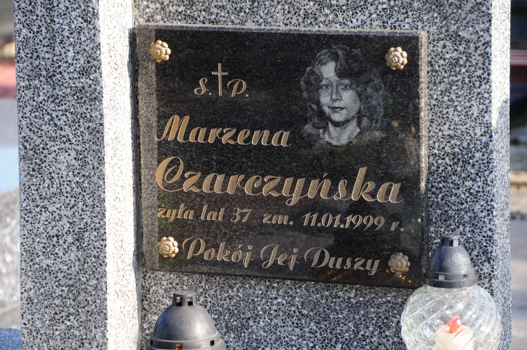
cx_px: 264
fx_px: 2866
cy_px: 174
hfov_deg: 10.5
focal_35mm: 196
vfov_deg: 7.0
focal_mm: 130
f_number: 7.1
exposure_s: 1/320
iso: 320
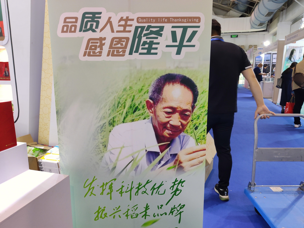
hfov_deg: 67.3
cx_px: 152
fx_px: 228
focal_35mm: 26
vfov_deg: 53.1
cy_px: 114
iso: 483
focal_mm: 4.75
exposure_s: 1/100
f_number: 1.75
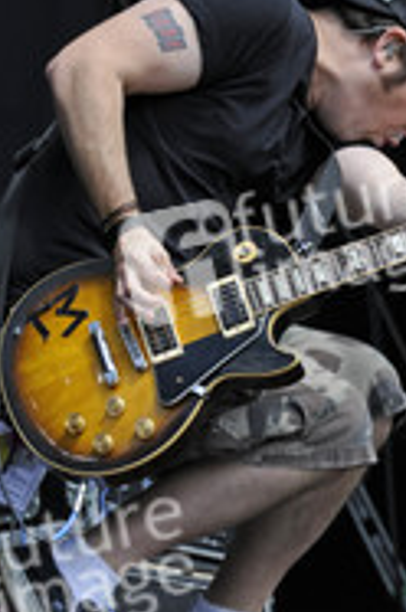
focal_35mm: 385
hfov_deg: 3.6
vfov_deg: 5.4
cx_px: 383
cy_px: 412
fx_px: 6537
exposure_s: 1/500
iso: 200
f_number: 6.3
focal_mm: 120
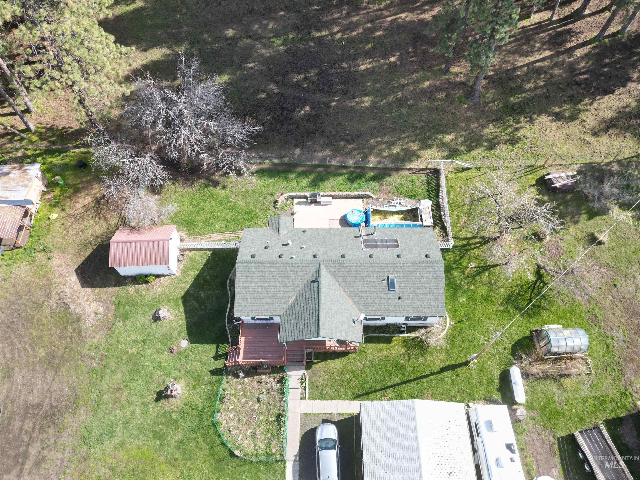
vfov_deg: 56.8
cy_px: 240
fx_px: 444
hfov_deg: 71.6
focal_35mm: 24
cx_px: 320
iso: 150
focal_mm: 6.72
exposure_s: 1/1250
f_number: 1.7
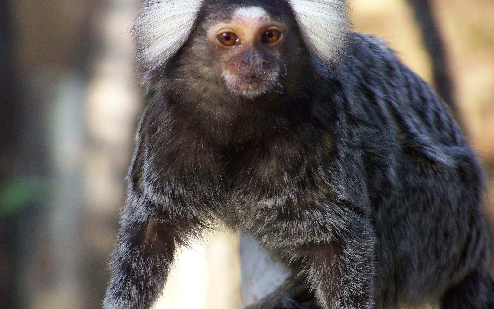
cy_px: 153
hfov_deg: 6.9
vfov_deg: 4.3
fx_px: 4120
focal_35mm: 306
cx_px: 247
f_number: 3.4
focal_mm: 47.7
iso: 100
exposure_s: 1/200
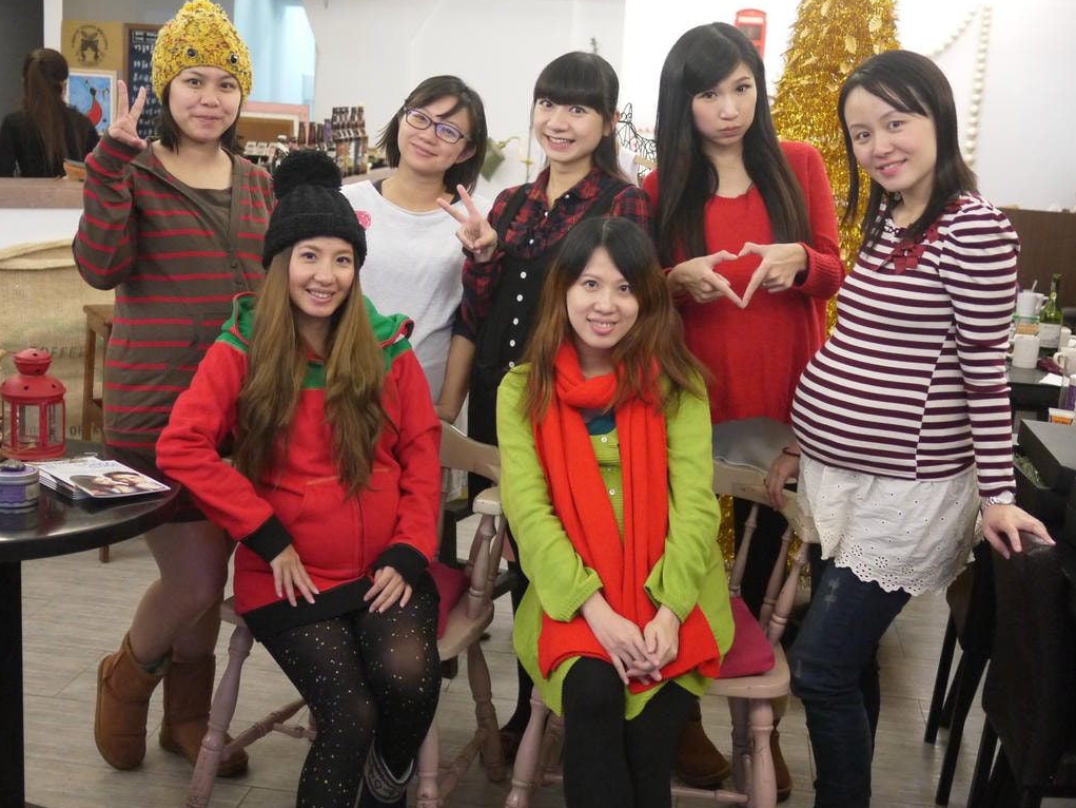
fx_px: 1461
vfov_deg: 30.9
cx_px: 526
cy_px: 410
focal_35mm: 47
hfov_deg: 40.4
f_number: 1.7
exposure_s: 1/60
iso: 800
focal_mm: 20
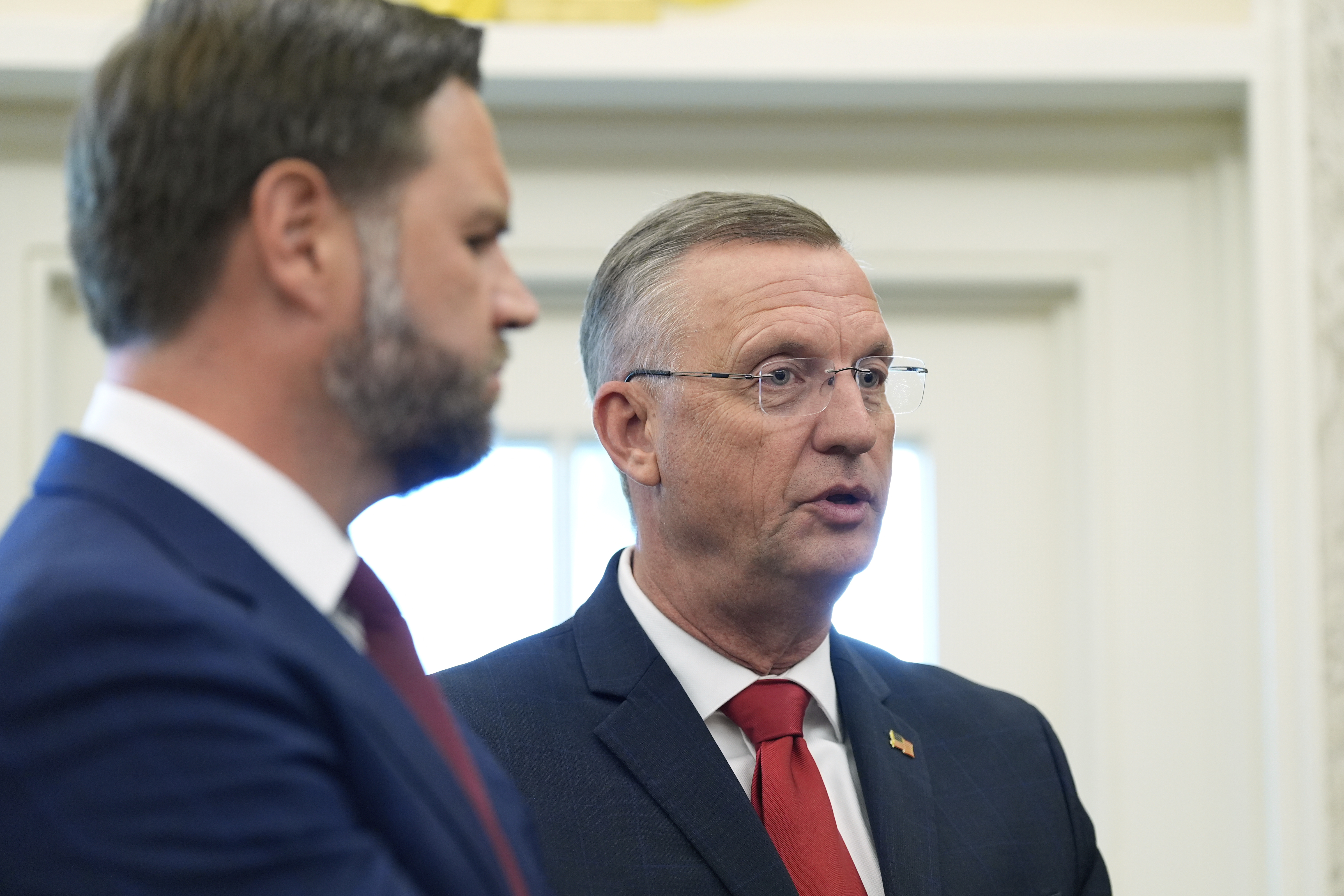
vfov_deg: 9.1
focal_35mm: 151
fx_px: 5637
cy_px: 450
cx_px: 675
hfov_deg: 13.6
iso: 2500
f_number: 3.5
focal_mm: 150
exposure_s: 1/250
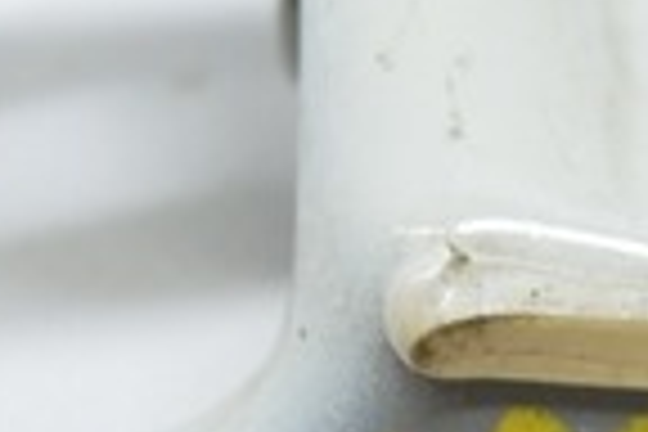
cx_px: 657
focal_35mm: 256
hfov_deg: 8.0
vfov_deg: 5.4
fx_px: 4608
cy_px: 416
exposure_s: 1/50
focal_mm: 24
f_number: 4
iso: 400
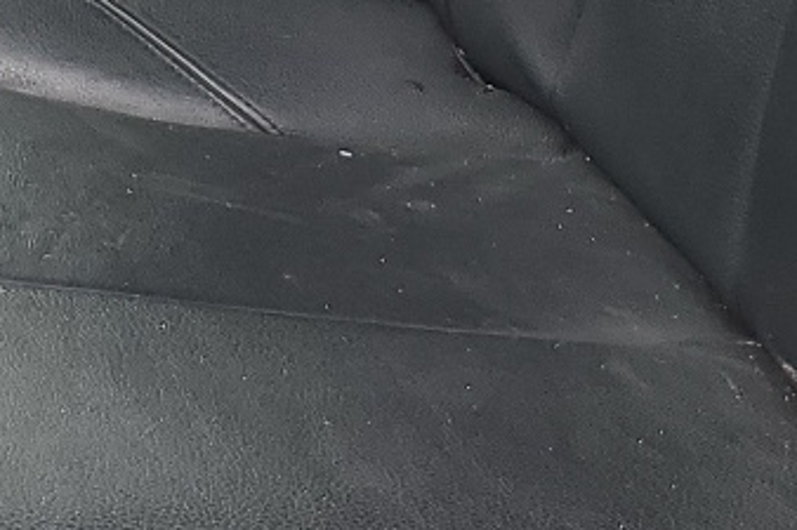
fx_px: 2832
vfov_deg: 10.3
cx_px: -177
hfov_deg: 15.4
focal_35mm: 128
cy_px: -332
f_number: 1.5
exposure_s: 1/270
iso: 50
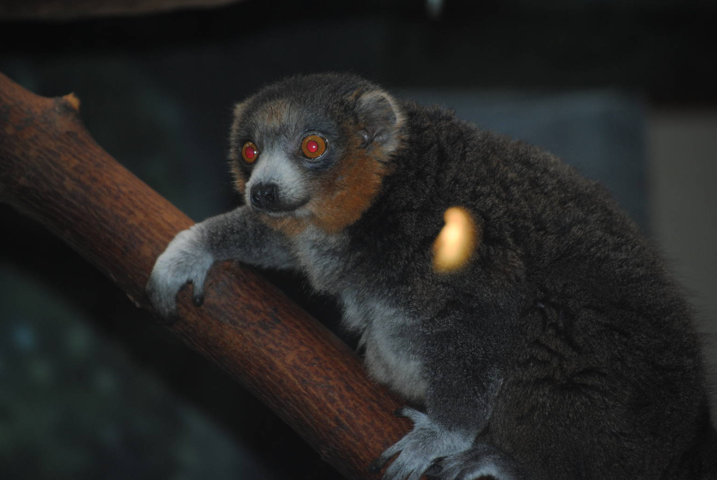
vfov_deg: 6.1
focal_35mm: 226
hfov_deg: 9.1
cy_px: 237
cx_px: 354
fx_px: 4497
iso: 200
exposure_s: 1/60
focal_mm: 145
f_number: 5
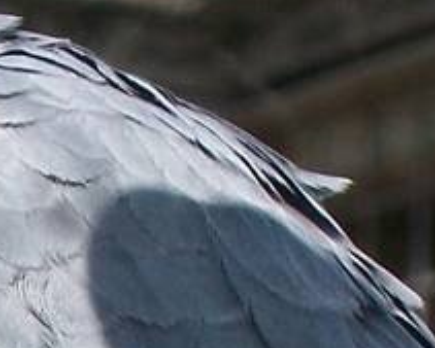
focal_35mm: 709
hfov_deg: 2.7
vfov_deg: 2.2
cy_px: 1165
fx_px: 9132
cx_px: -637
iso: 80
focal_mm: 17.1
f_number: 5.2
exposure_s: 1/320
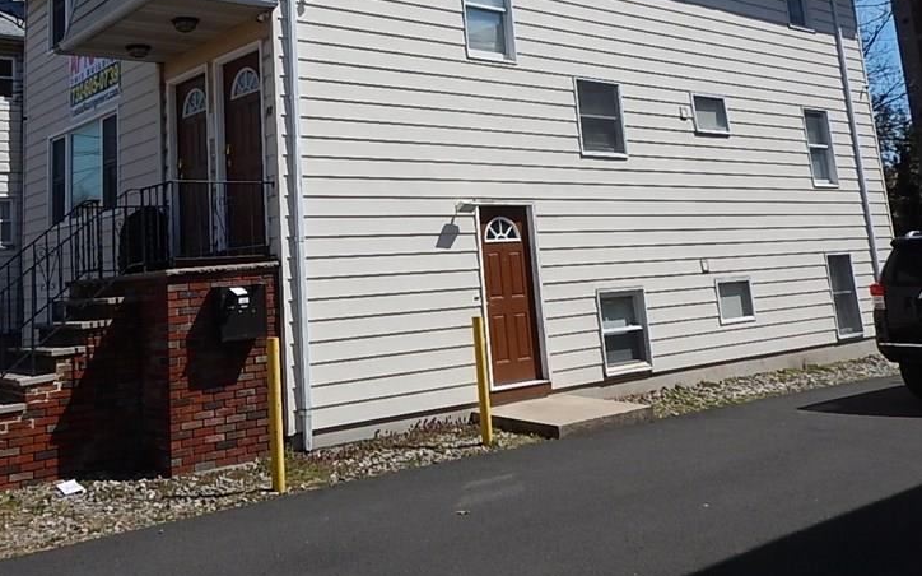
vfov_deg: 34.0
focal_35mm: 36
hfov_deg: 53.6
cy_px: 93
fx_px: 904
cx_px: 359
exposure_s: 1/1500
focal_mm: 4.3
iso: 125
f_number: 4.1
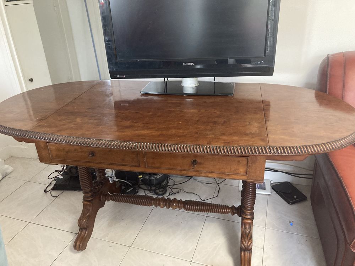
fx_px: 287
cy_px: 133
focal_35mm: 28
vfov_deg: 49.7
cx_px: 178
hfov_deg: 63.4
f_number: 1.8
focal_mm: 3.99
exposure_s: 1/50
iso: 320
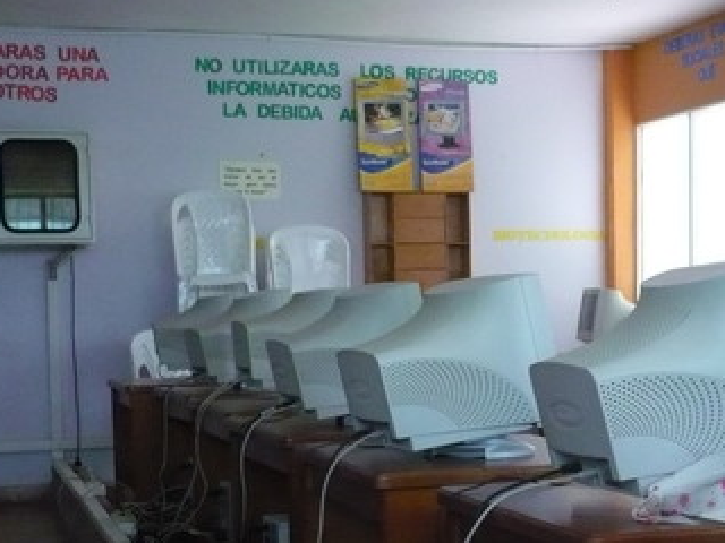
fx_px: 1466
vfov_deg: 20.8
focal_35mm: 70
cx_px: 510
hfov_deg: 27.5
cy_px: 412
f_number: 2.8
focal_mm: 5.8
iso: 400
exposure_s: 1/100
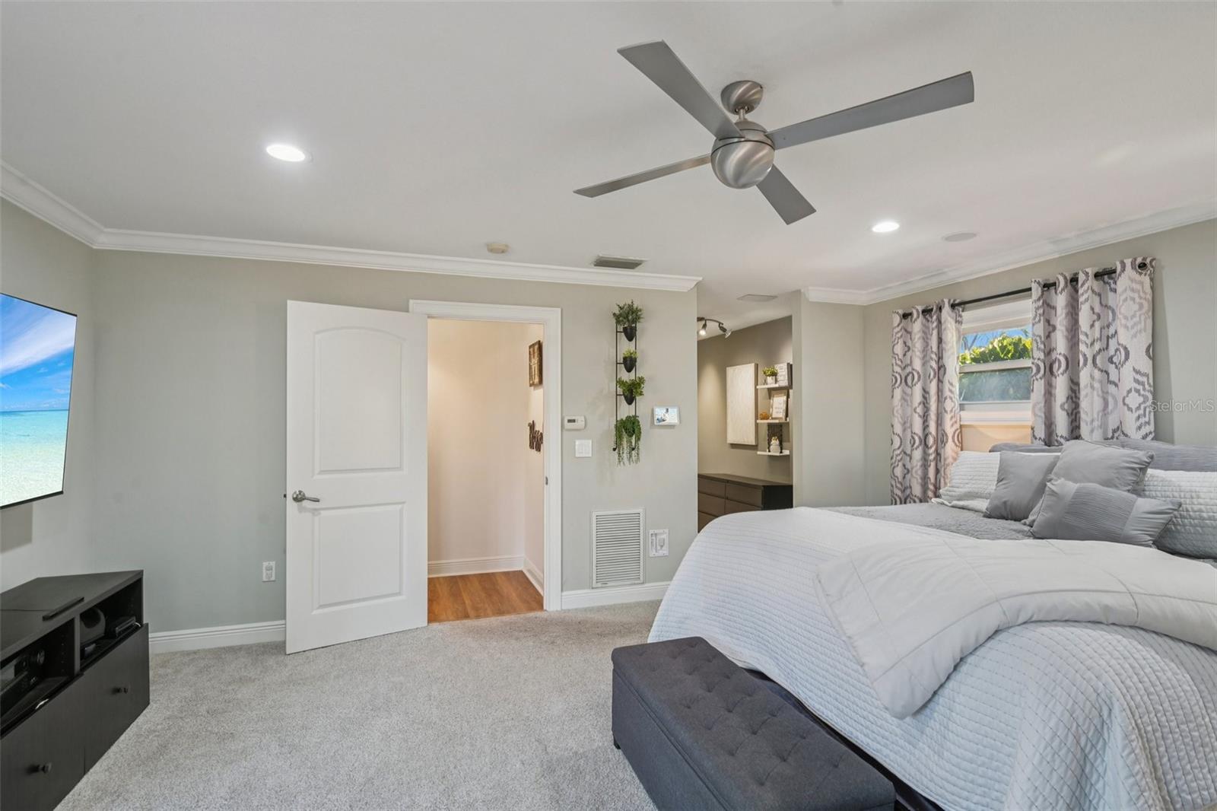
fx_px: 591
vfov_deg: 68.9
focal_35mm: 18
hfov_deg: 91.6
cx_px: 608
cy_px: 406
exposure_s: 1/15
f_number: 8
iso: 400
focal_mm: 17.5
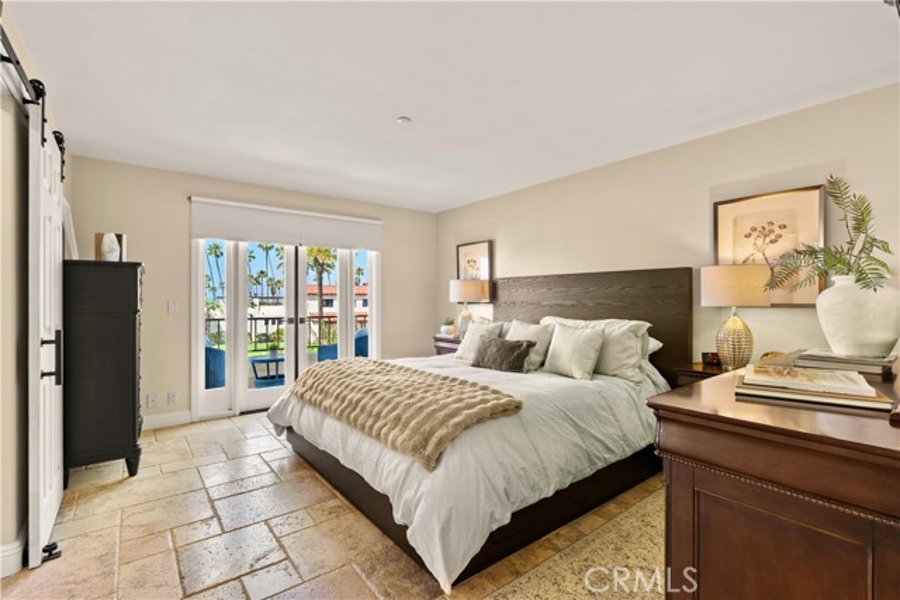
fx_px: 400
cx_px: 450
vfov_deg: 73.8
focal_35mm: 16
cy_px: 300
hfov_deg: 96.7
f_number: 8
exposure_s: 1/4
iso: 160
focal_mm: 16
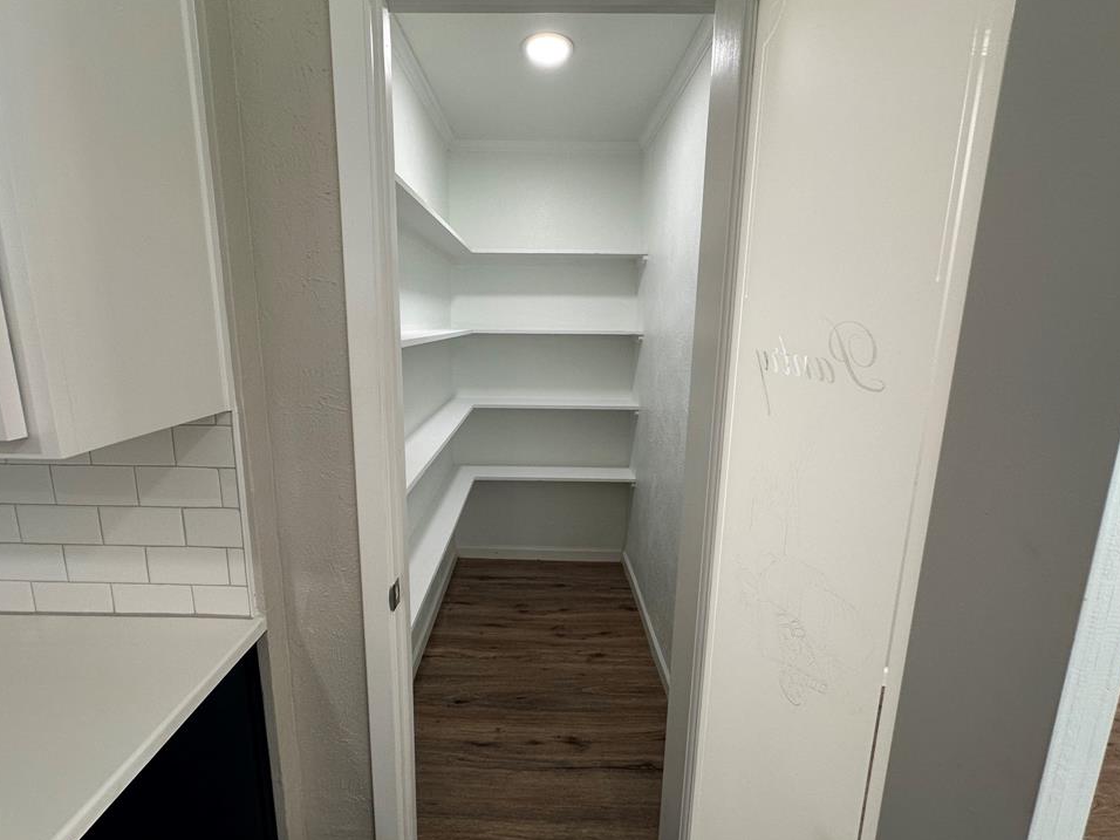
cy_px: 404
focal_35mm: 15
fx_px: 485
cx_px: 535
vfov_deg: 81.7
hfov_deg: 98.1
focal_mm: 2.22
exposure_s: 1/120
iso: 125
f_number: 2.2
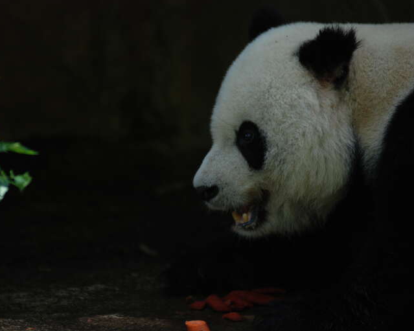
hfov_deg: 6.7
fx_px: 3528
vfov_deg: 5.4
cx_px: 170
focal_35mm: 288
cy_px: 165
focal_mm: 170
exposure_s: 1/160
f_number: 2.8
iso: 200
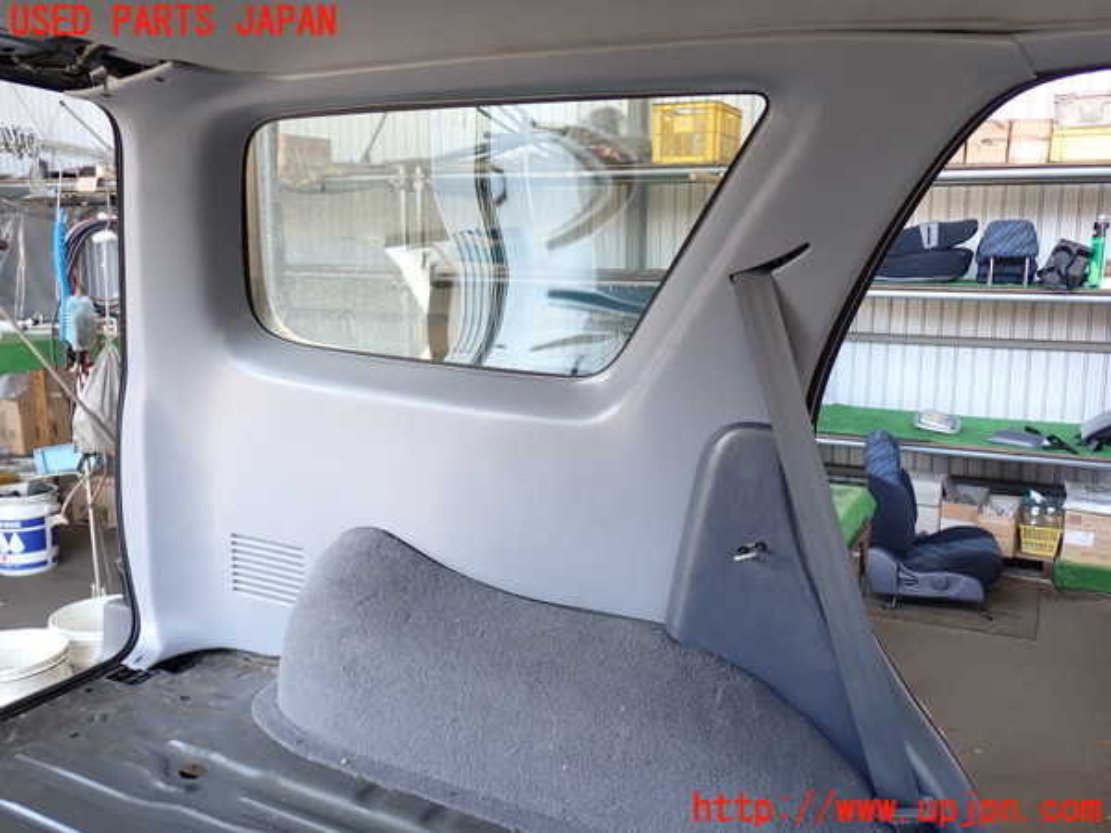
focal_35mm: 32
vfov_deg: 44.2
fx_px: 1027
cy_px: 416
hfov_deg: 56.8
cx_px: 556
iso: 125
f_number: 2.4
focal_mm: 5.79
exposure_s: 1/60
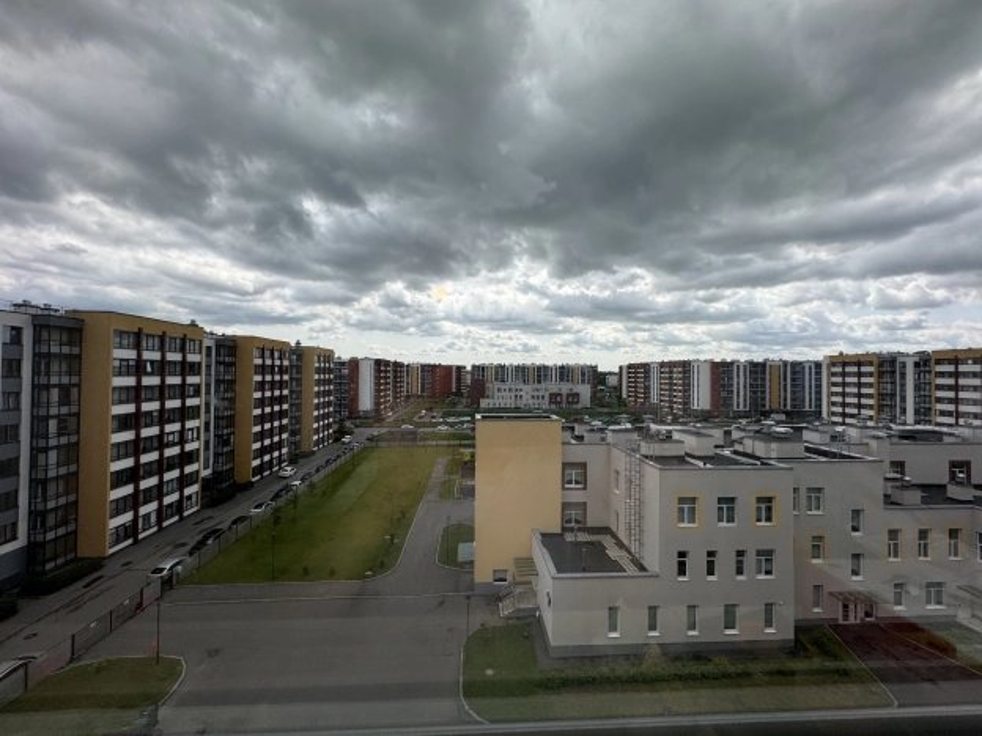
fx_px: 397
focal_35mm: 14
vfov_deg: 85.7
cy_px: 368
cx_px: 491
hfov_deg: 102.1
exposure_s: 1/1449
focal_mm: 2.22
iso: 50
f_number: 2.2
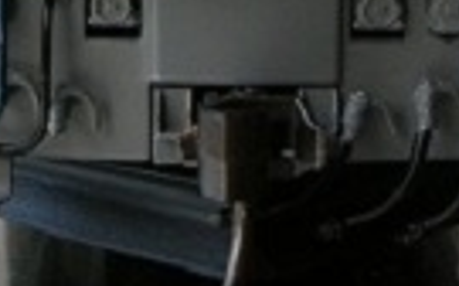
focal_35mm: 136
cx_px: 250
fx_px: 1699
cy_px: -266
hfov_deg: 15.4
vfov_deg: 9.1
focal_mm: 5.8
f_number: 2.8
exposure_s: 1/63.6
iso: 50
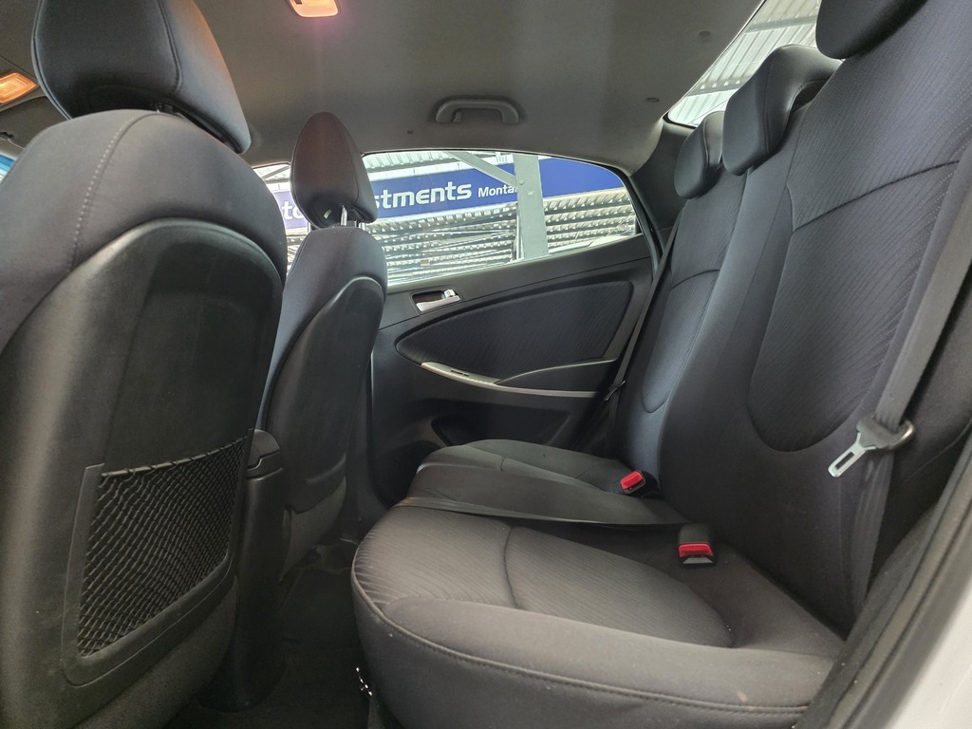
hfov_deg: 73.9
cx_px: 486
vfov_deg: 58.9
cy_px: 364
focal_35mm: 23
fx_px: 646
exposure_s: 1/100
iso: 1600
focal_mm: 6.25
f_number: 1.7
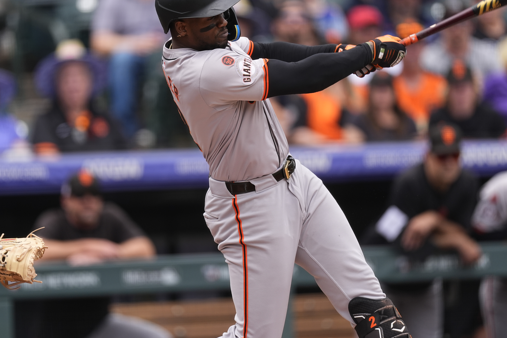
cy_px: 133
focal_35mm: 756
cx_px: 220
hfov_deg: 2.7
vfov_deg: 1.8
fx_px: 10647
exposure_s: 1/1250
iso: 500
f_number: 4
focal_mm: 600
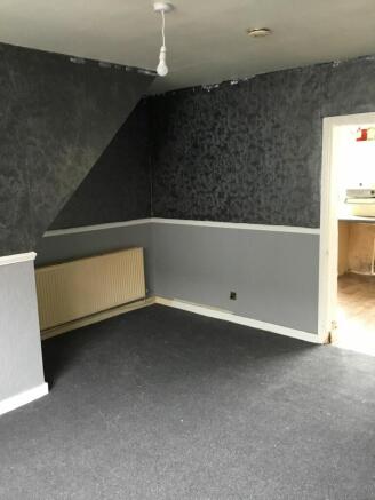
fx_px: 448
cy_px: 250
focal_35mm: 31
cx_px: 188
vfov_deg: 58.3
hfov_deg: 45.5
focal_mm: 3.3
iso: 200
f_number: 2.4
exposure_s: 1/17
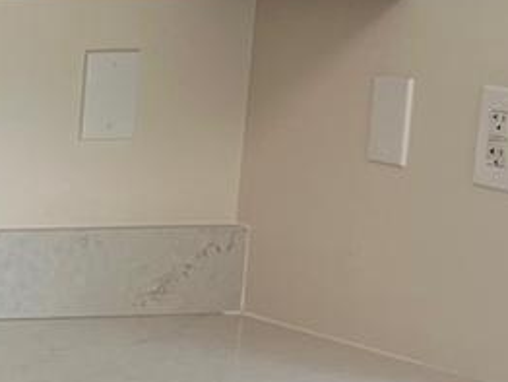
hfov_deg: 7.7
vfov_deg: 7.3
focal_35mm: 203
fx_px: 2982
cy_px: 287
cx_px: -1295
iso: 64
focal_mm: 5.7
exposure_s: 1/120
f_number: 1.5
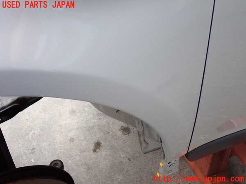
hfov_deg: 45.8
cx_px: 123
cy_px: 92
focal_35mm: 41
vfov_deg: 35.1
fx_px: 291
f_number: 2.8
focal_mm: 7.31
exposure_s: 1/80
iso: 125
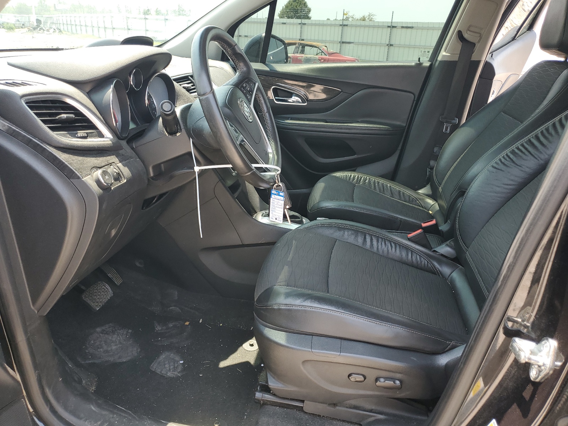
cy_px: 213
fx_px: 427
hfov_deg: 67.3
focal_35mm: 26
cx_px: 284
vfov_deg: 53.1
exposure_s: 1/286
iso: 50
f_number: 1.5
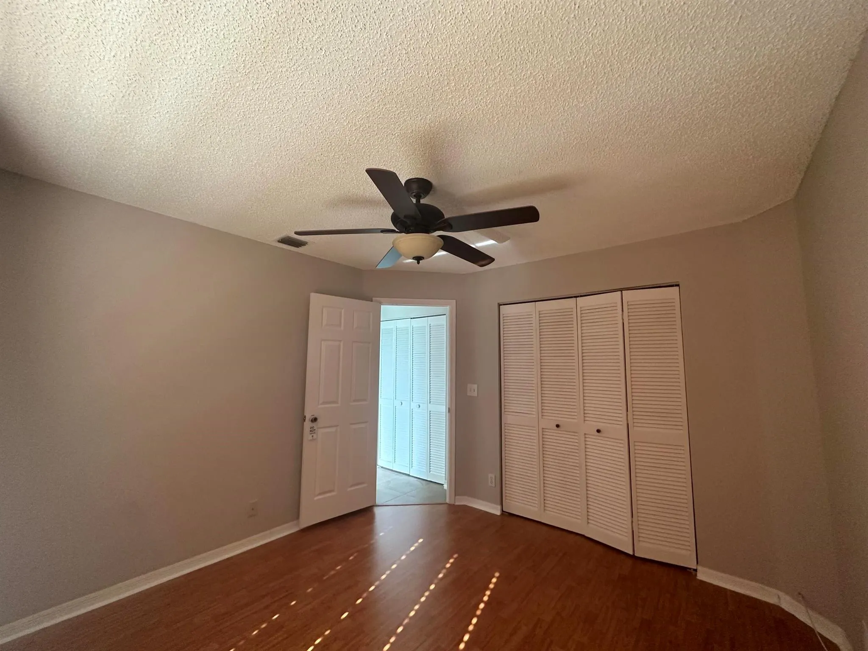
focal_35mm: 14
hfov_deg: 102.1
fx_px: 351
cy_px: 326
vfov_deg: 85.7
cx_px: 434
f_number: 2.2
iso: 320
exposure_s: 1/99
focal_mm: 2.22
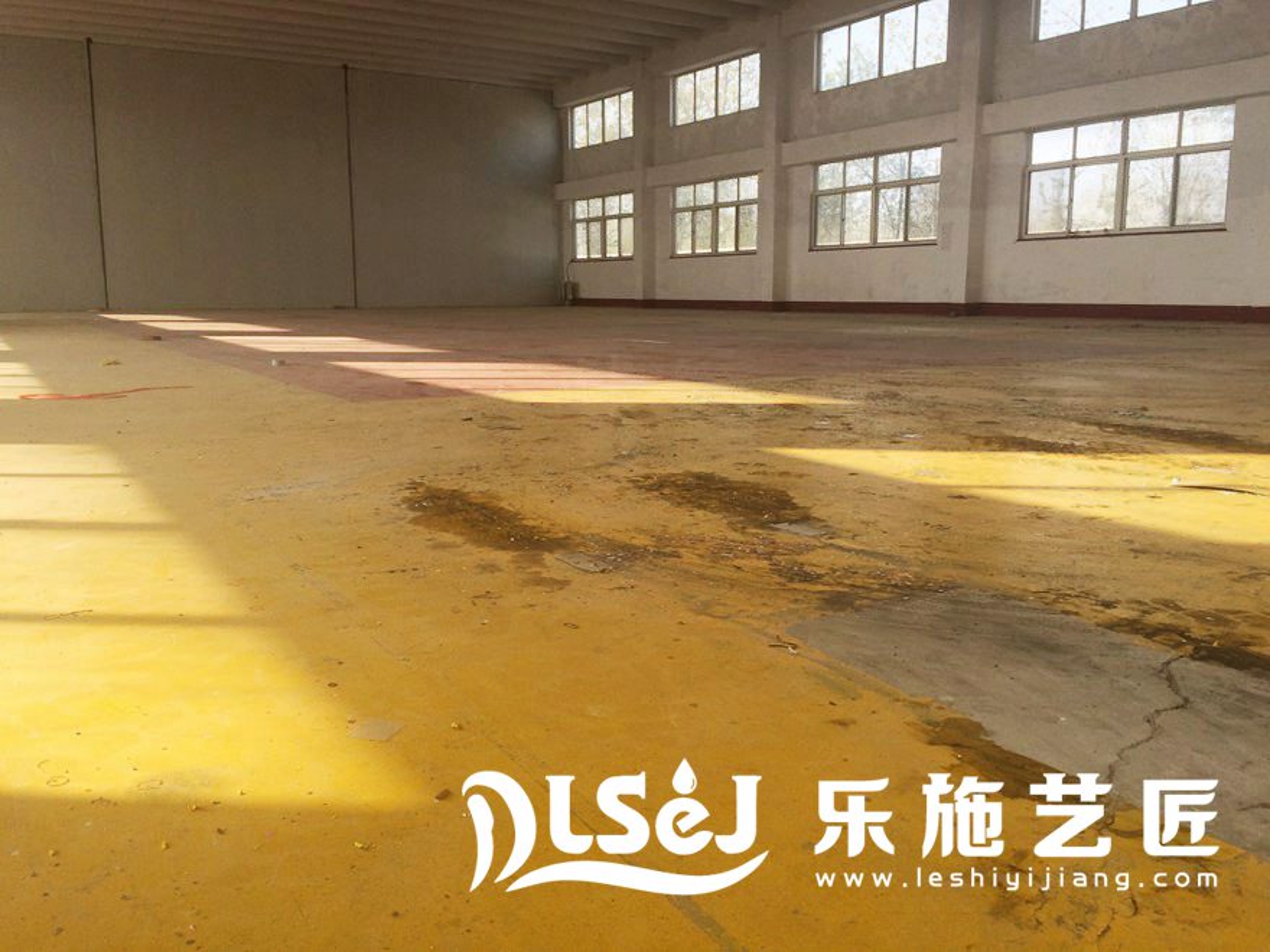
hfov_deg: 61.7
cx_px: 635
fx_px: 1064
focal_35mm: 29
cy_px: 476
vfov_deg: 48.2
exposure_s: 1/500
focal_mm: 4.15
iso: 32
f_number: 2.2
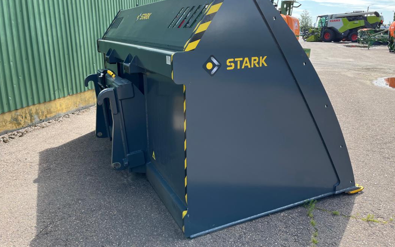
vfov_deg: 43.0
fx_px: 312
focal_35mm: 29
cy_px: 103
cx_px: 204
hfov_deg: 64.6
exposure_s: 1/951
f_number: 1.6
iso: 50
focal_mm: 5.1
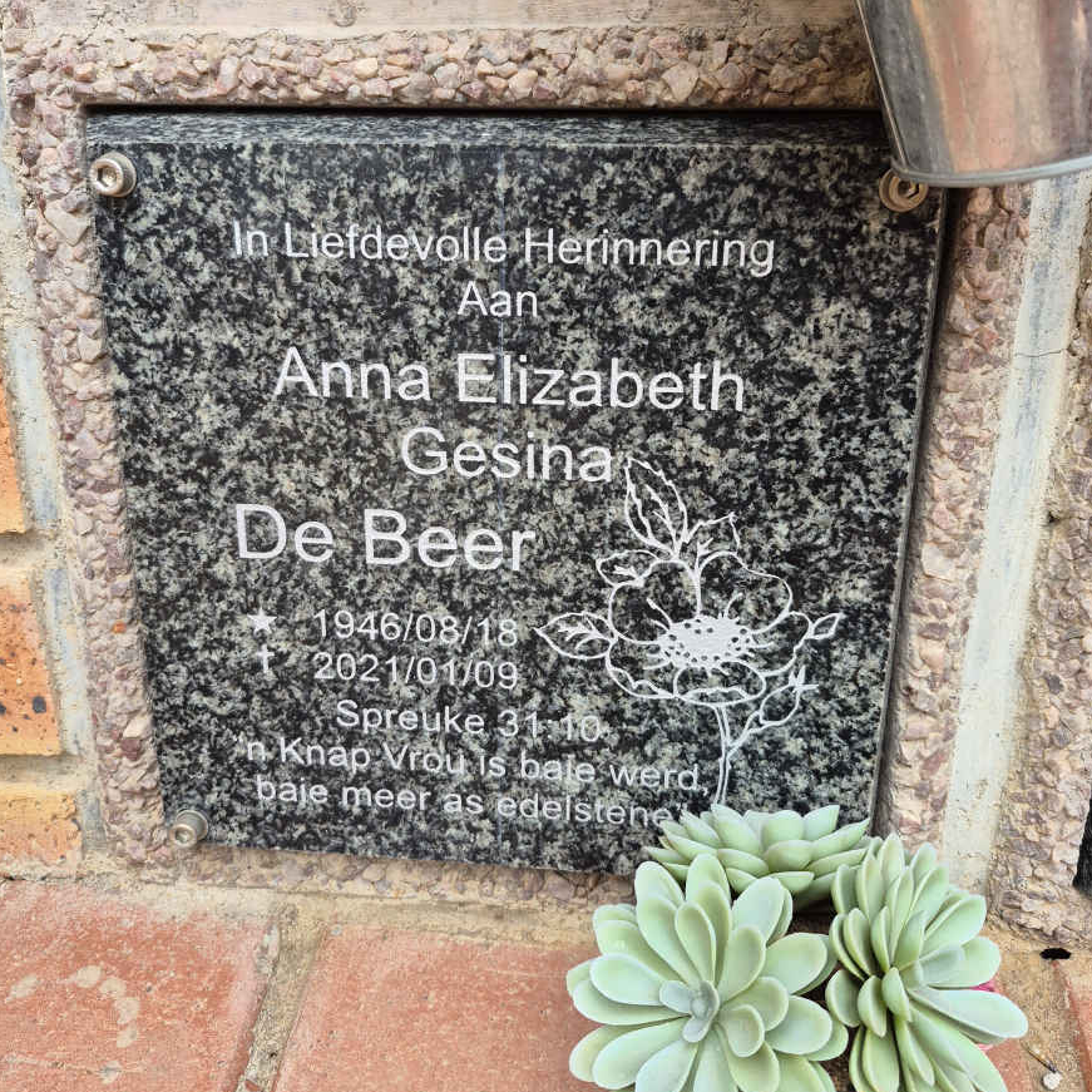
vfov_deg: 57.0
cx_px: 550
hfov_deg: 57.3
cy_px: 459
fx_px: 999
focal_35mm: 28
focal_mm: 5.4
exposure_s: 1/180
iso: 80
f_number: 1.8
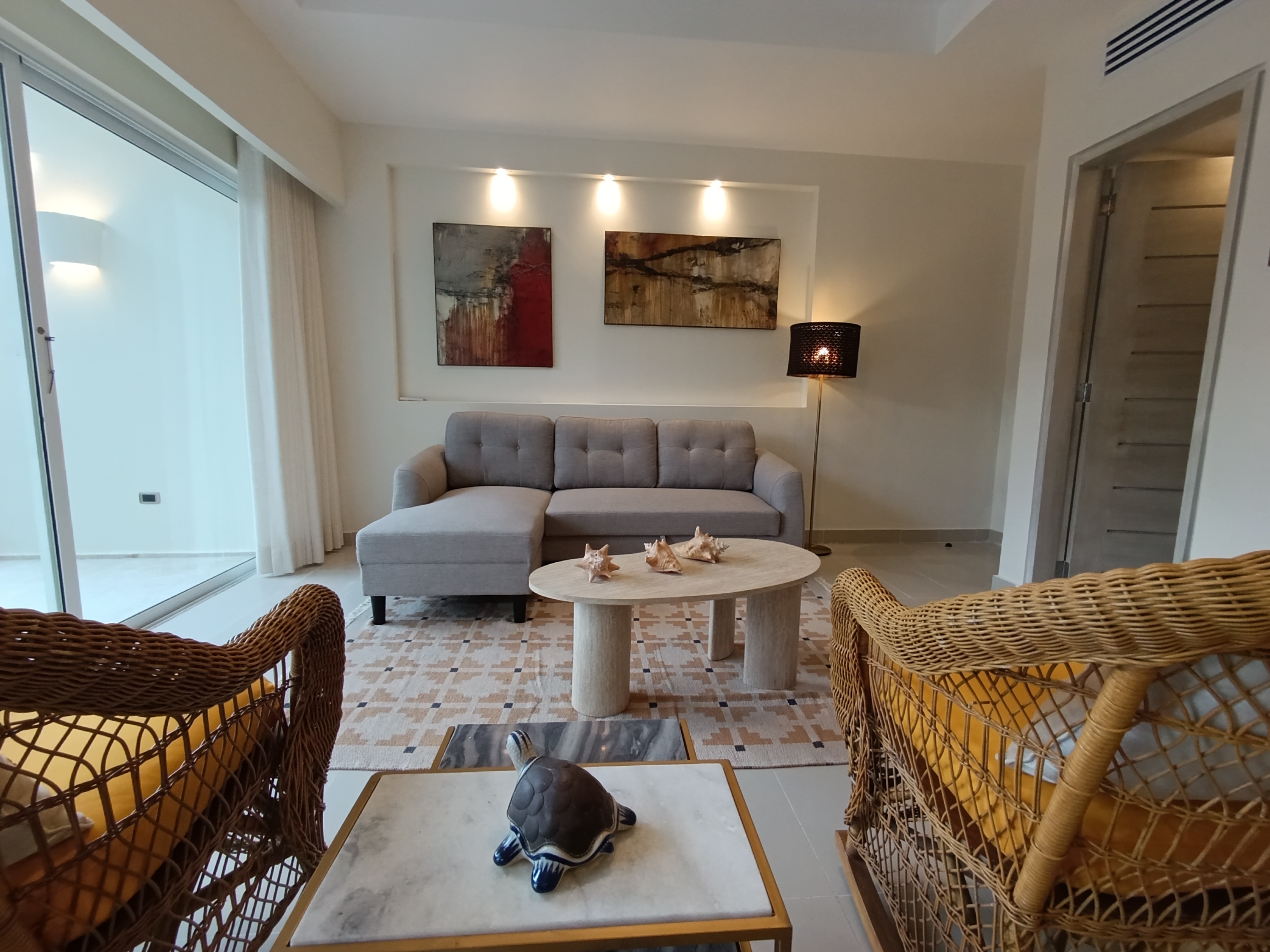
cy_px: 476
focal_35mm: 16
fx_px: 587
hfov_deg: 94.5
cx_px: 635
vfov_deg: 78.1
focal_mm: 1.65
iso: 250
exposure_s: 1/100
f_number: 2.2
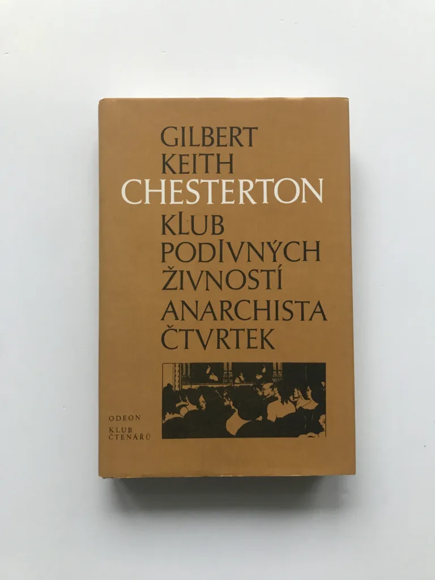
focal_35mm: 28
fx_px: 469
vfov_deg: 63.4
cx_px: 218
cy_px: 290
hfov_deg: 49.7
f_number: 1.8
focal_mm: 3.99
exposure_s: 1/25
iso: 32
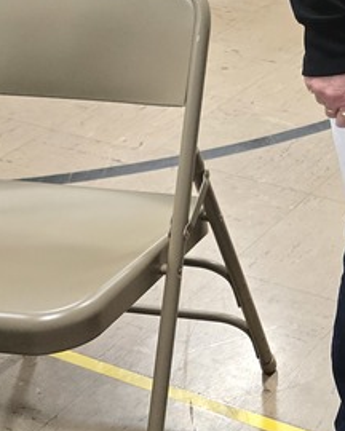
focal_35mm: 85
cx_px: 557
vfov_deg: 21.7
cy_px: 6
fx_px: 1085
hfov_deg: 16.1
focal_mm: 6.3
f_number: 1.7
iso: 800
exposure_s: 1/120
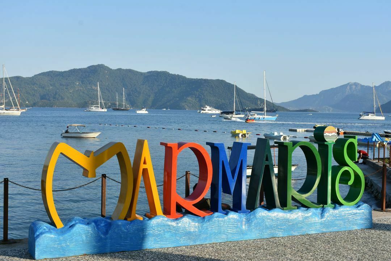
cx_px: 196
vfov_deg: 25.8
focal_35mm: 52
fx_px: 570
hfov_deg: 37.9
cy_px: 130
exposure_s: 1/500
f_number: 8
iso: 250
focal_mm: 35
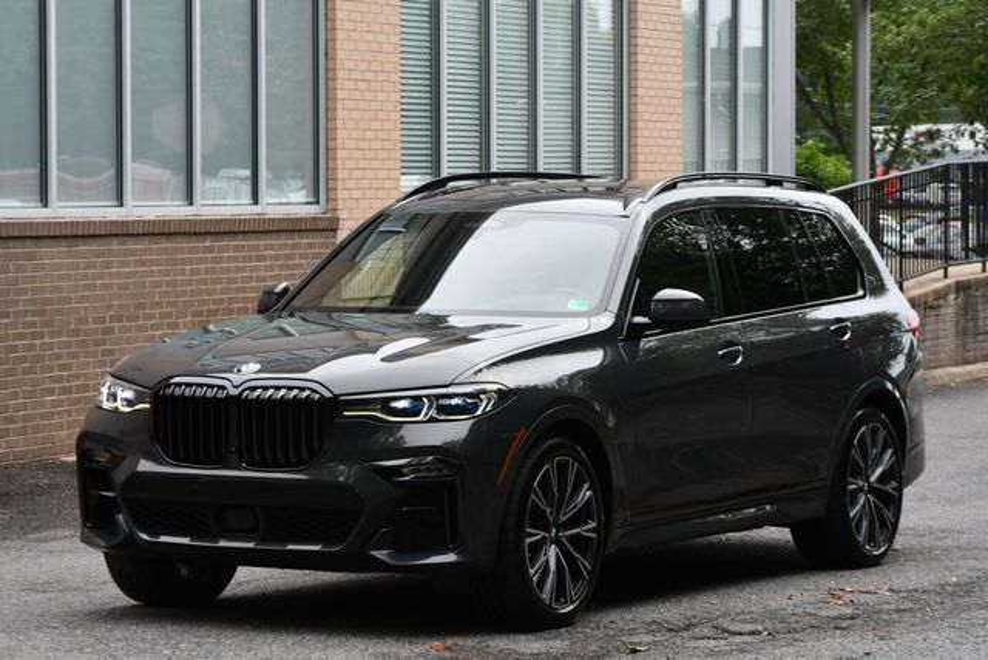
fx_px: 3376
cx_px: 494
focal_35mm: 123
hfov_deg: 16.6
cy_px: 330
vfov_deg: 11.2
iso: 200
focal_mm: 82
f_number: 7.1
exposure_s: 1/250
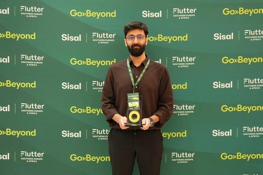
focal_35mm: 43
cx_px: 139
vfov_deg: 31.2
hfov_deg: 45.4
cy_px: 82
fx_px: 314
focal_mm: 39
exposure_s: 1/125
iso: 3200
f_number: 2.8
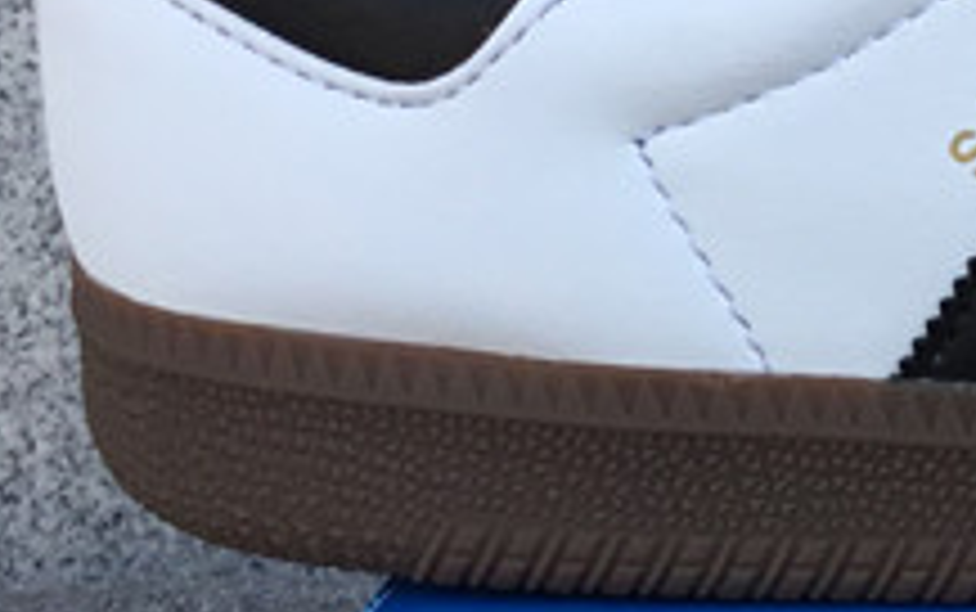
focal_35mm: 136
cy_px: 493
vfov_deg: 9.6
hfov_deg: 14.3
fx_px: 3620
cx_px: 1489
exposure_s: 1/296
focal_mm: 3.3
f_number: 2.4
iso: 25
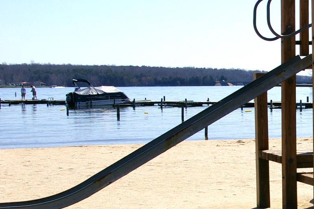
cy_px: 163
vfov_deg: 13.2
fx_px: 897
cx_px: 371
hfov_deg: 18.8
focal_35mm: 103
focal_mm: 26
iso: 200
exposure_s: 1/350
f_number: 13
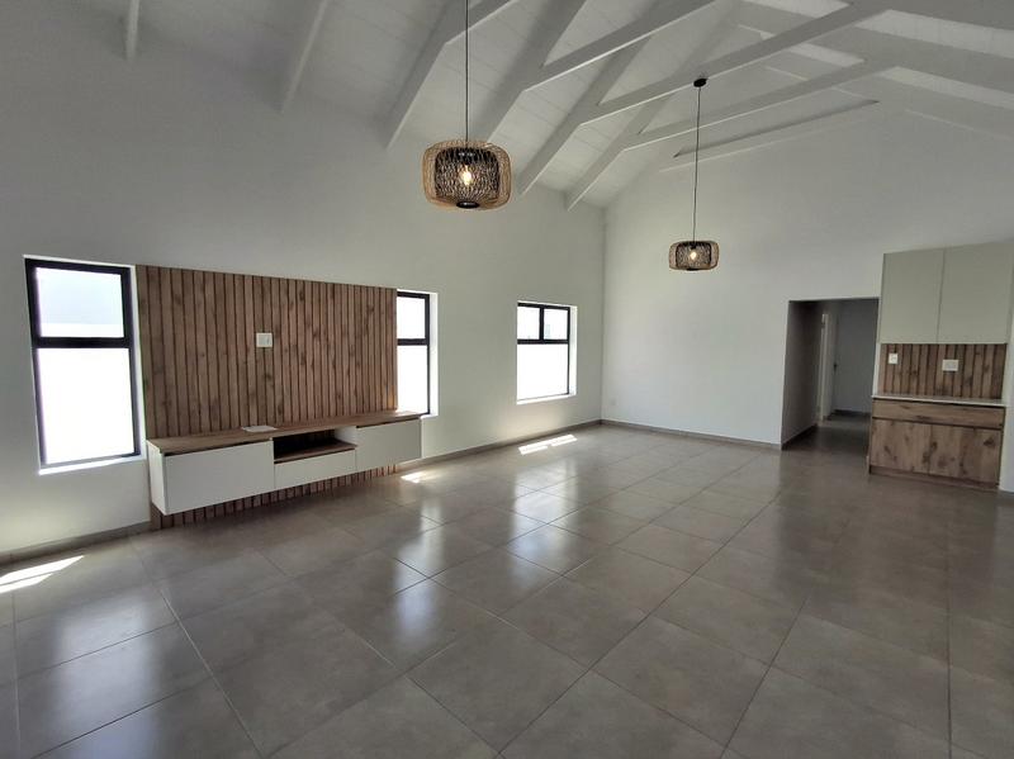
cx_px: 507
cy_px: 380
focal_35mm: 16
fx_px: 468
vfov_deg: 78.0
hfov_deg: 94.5
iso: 40
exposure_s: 1/556
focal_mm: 1.64
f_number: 2.2
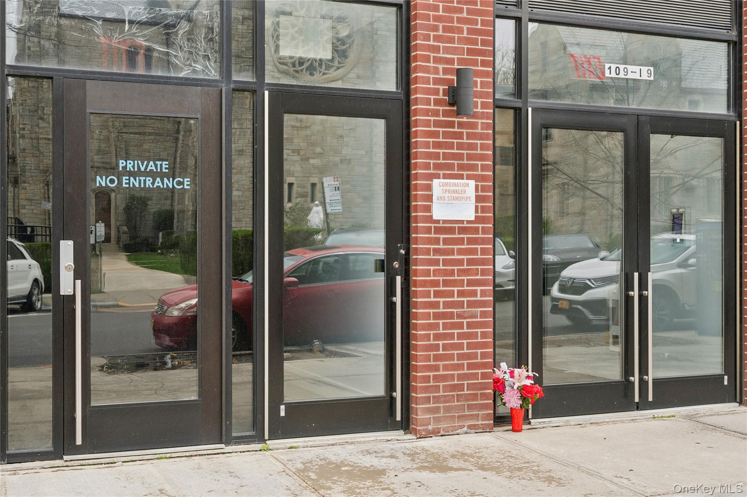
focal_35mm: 45
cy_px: 248
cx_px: 374
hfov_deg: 43.6
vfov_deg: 29.8
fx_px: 933
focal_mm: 30
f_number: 8
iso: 400
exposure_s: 1/100
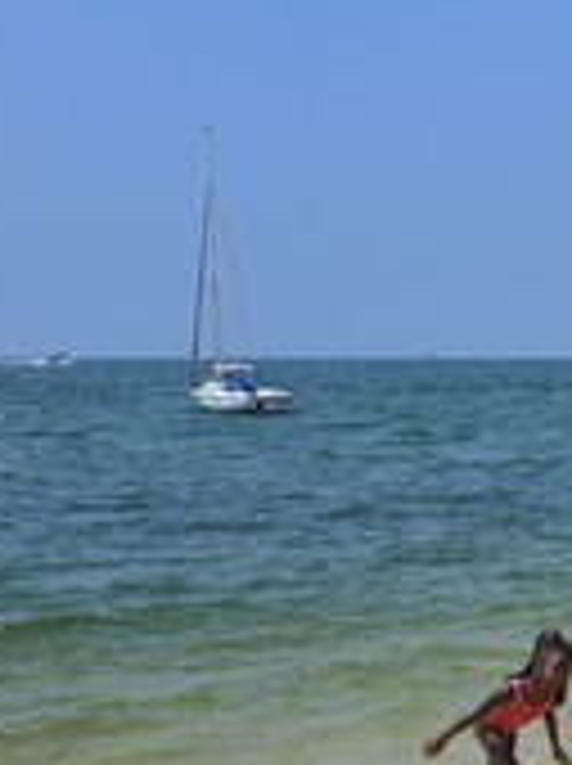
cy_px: 504
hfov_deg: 17.1
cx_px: 912
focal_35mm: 76
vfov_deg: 25.6
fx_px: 1679
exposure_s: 1/320
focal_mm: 32
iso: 200
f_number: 13
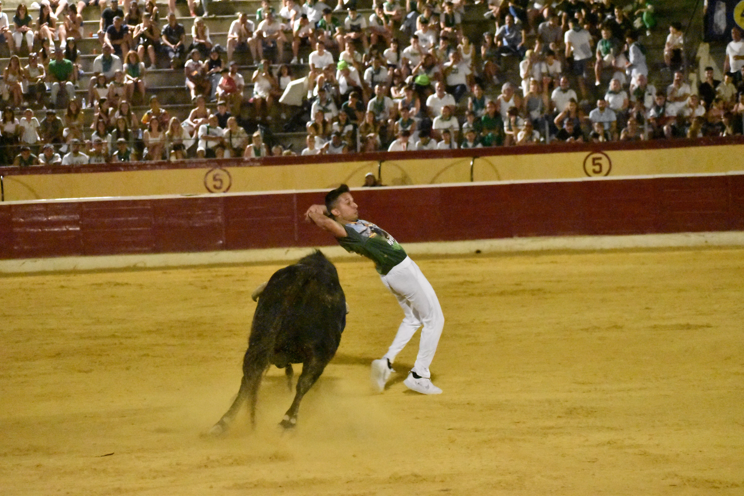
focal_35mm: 120
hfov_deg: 17.1
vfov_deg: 11.4
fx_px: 2480
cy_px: 248
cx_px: 372
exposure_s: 1/500
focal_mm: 80
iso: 25600
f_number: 5.6
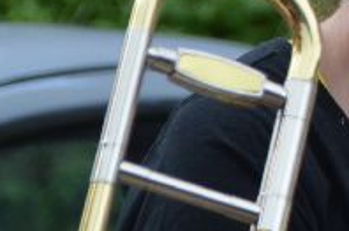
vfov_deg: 1.0
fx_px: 13530
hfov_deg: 1.5
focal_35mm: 1399
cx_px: 659
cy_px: -240
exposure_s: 1/320
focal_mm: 180
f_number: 6
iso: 400
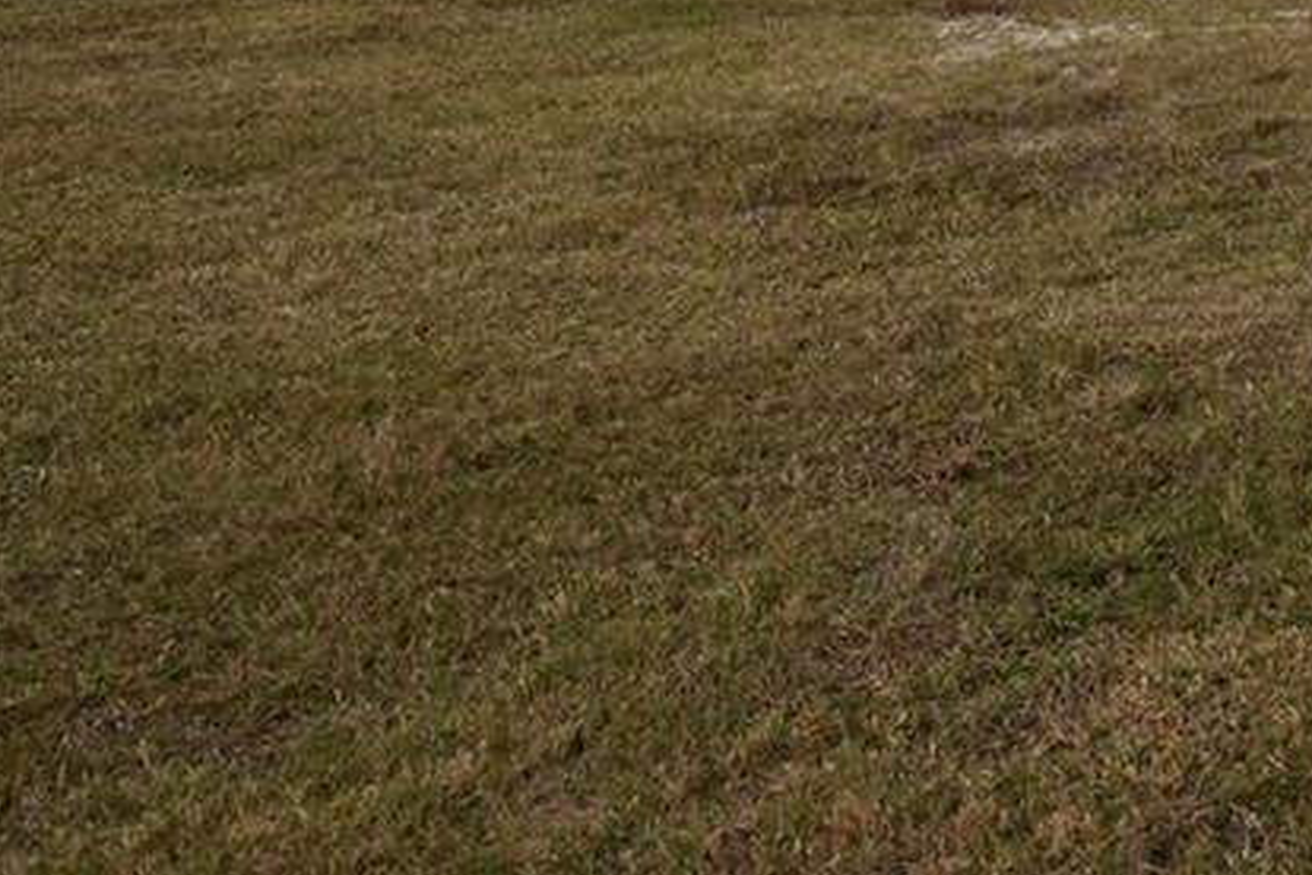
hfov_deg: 22.3
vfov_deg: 21.3
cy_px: -250
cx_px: 2310
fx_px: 2114
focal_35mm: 58
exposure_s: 1/250
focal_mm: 10
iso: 100
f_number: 8
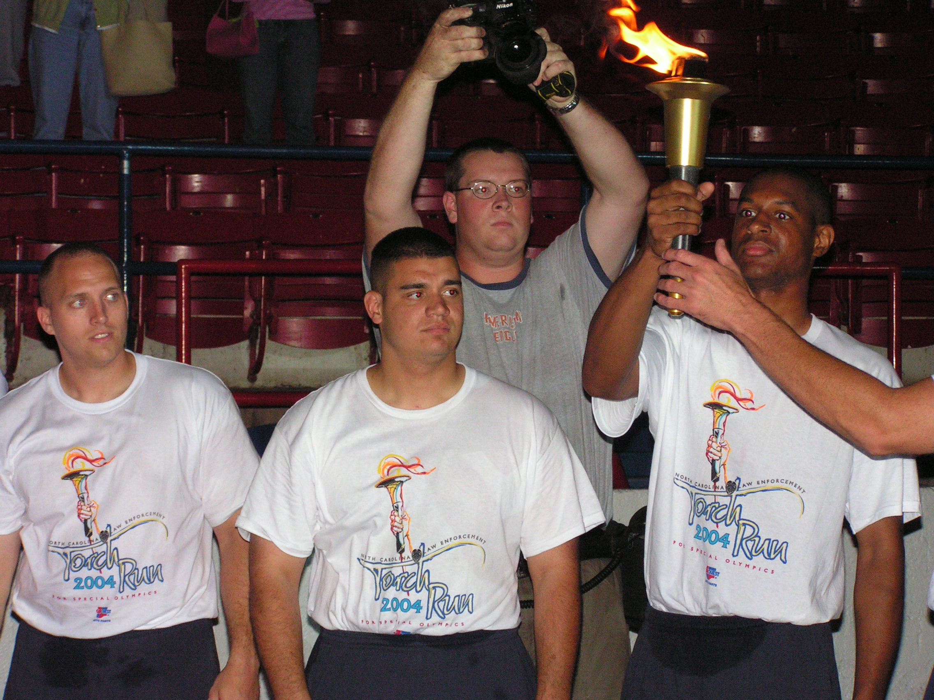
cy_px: 350
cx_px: 467
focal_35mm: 100
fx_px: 2698
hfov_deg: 19.6
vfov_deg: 14.8
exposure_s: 1/100
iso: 200
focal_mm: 16.6
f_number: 3.2
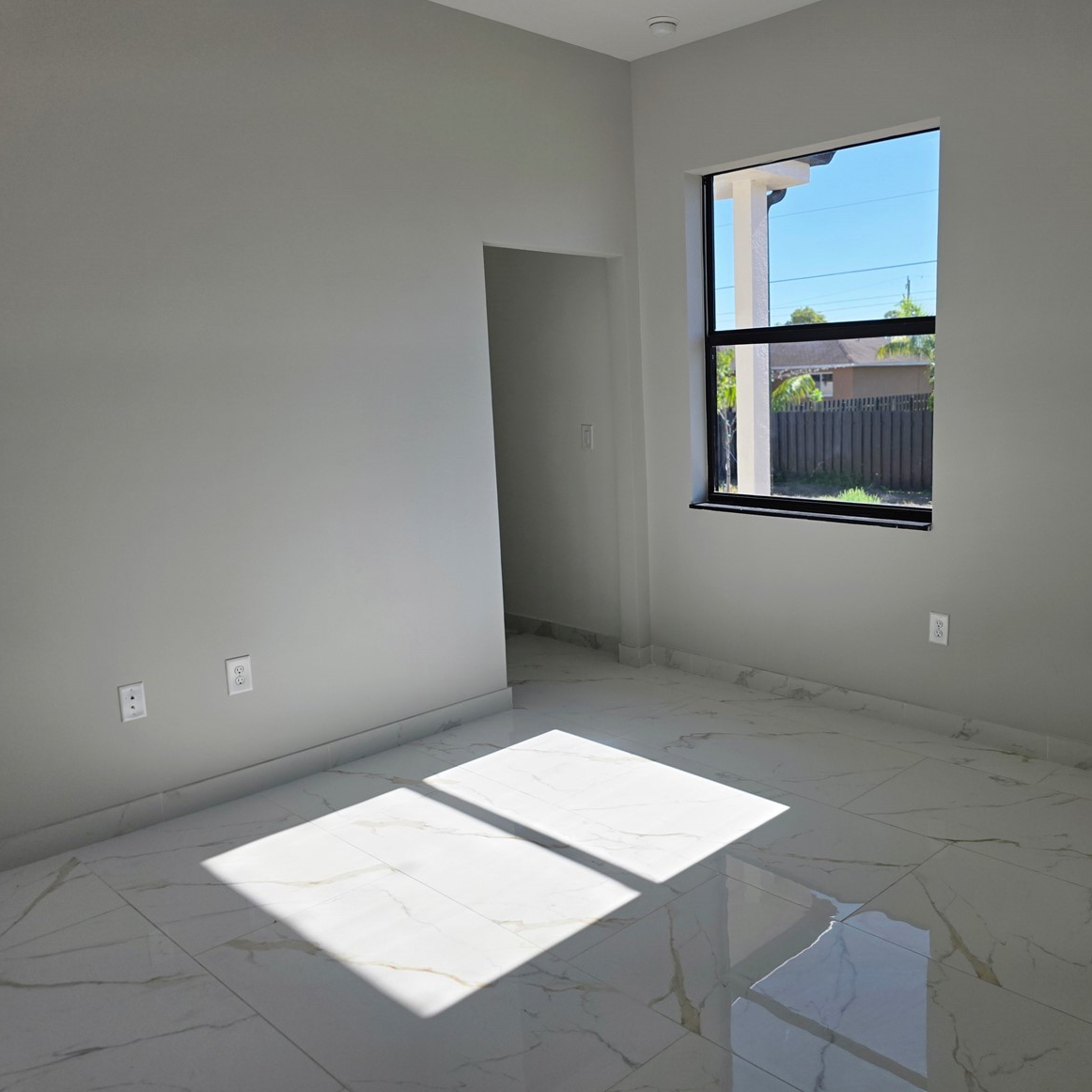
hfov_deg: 56.5
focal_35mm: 28
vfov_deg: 57.3
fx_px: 999
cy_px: 543
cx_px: 696
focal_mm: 6.3
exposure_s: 1/2228
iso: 80
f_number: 1.7
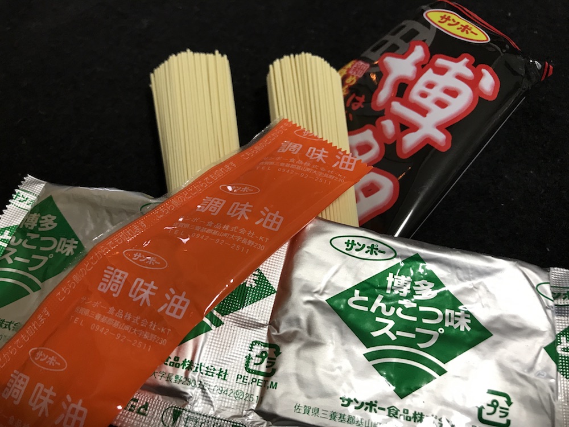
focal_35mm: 28
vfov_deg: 49.7
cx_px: 284
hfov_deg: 63.4
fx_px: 460
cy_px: 214
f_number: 1.8
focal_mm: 3.99
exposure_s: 1/24
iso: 32
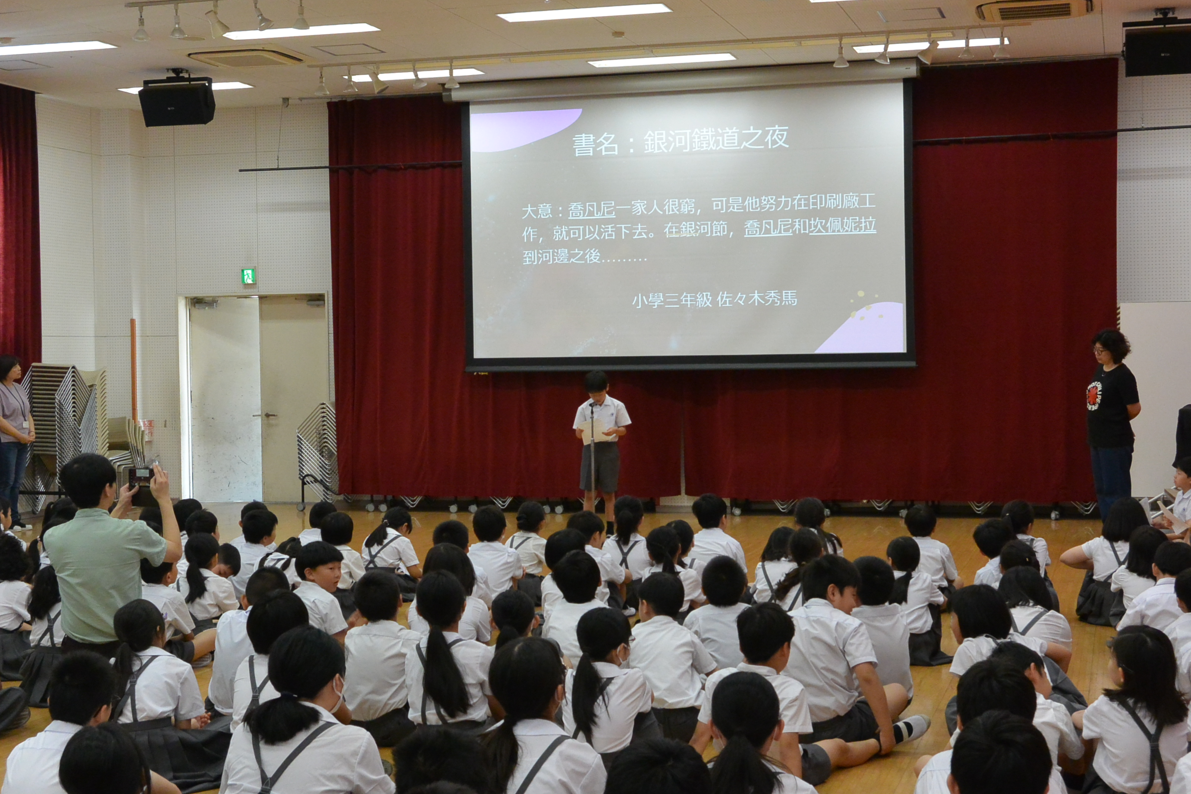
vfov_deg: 25.5
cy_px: 396
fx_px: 1753
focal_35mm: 53
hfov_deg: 37.5
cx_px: 637
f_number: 4.5
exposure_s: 1/60
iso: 800
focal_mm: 18.2
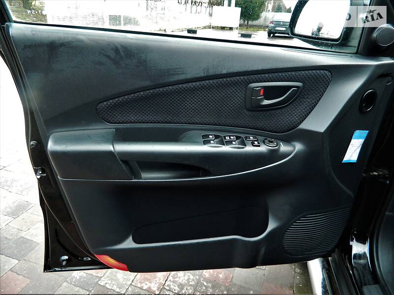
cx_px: 197
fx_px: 285
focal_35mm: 25
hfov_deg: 69.4
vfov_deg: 54.9
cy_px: 148
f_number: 3.1
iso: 220
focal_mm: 4.5
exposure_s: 1/30
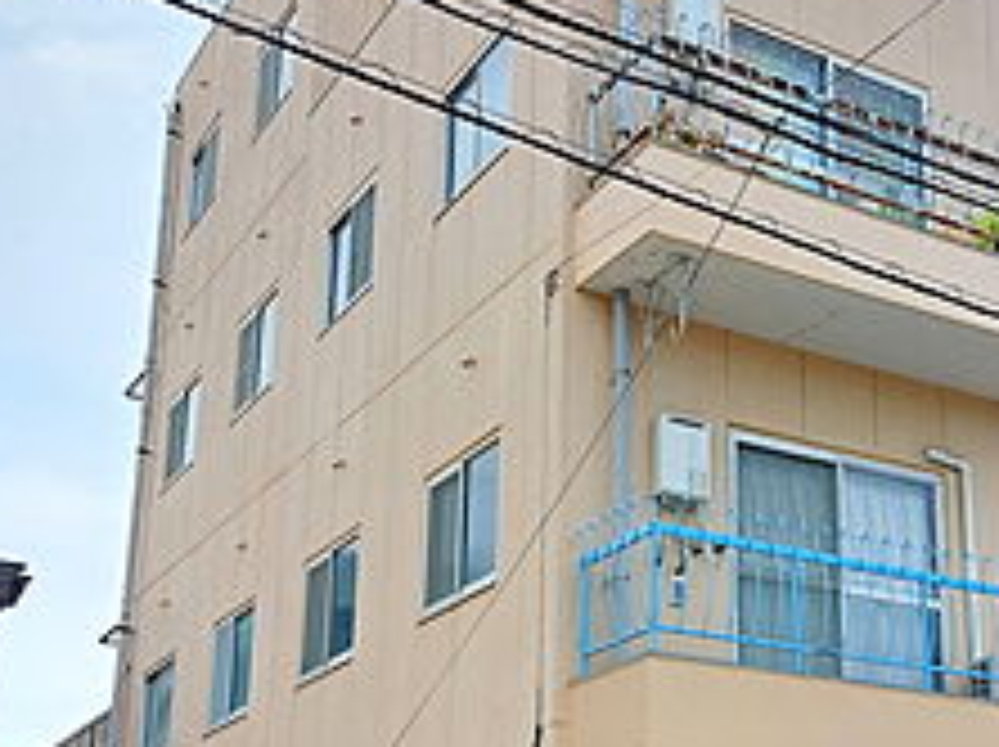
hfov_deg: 34.4
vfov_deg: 26.1
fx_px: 1586
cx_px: 724
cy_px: 574
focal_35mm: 55
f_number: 1.8
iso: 25
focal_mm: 5.23
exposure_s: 1/706
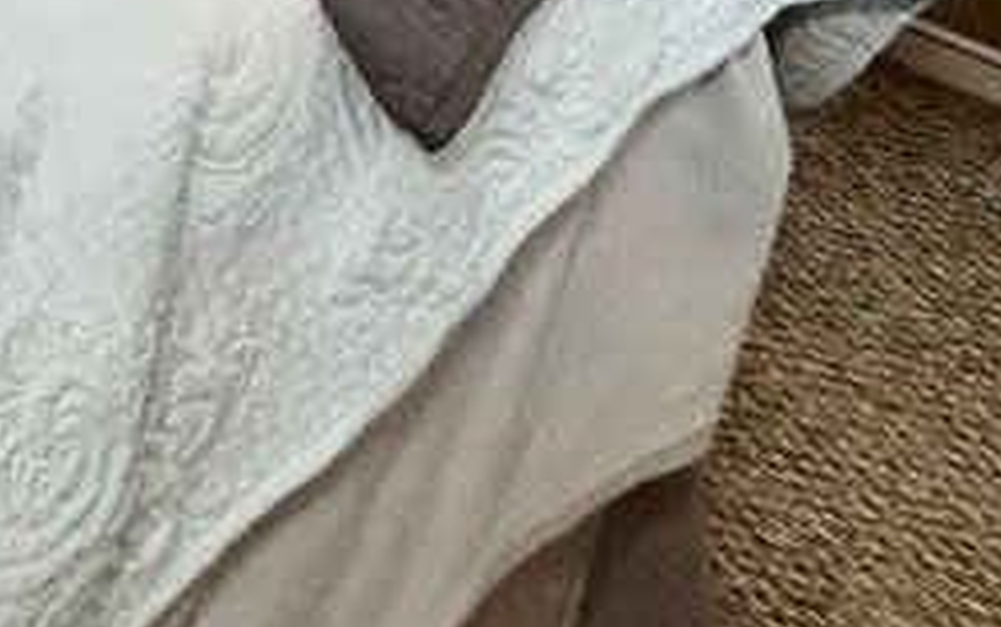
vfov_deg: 14.1
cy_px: -900
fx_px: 1665
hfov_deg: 23.7
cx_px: -627
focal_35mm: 61
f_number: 2.2
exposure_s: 1/60
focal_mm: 2.22
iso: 320
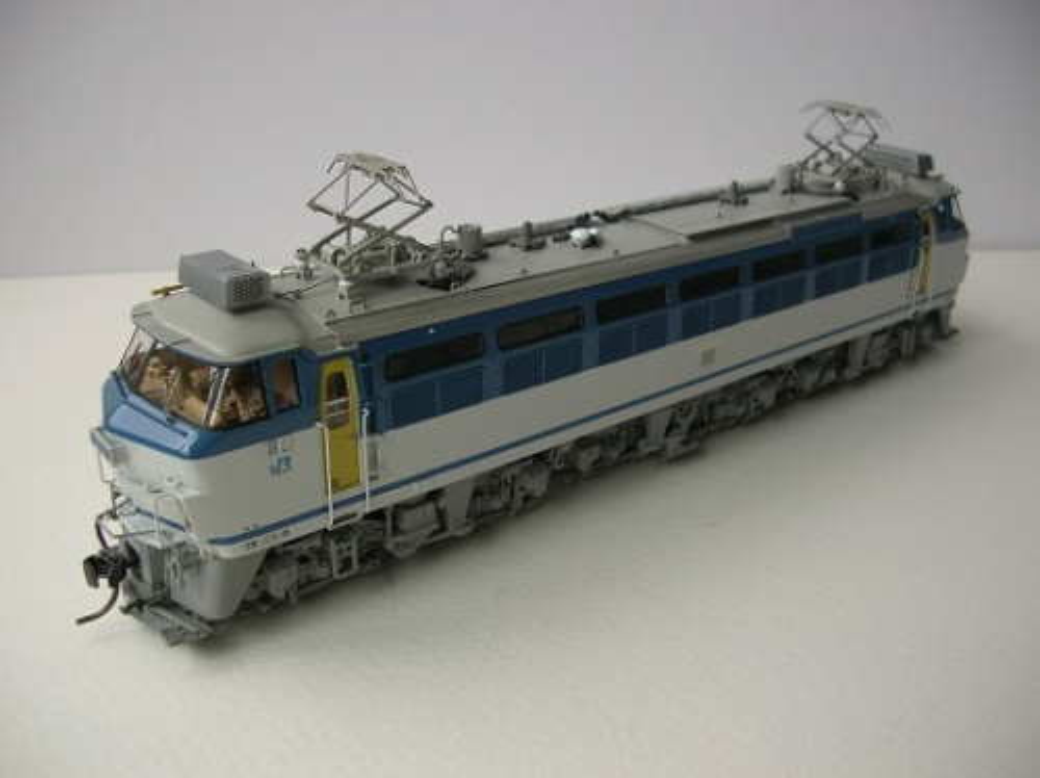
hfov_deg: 52.7
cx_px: 520
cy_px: 389
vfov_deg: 40.6
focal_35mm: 35
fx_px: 1051
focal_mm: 5.8
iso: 50
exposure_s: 1/133
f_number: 2.8
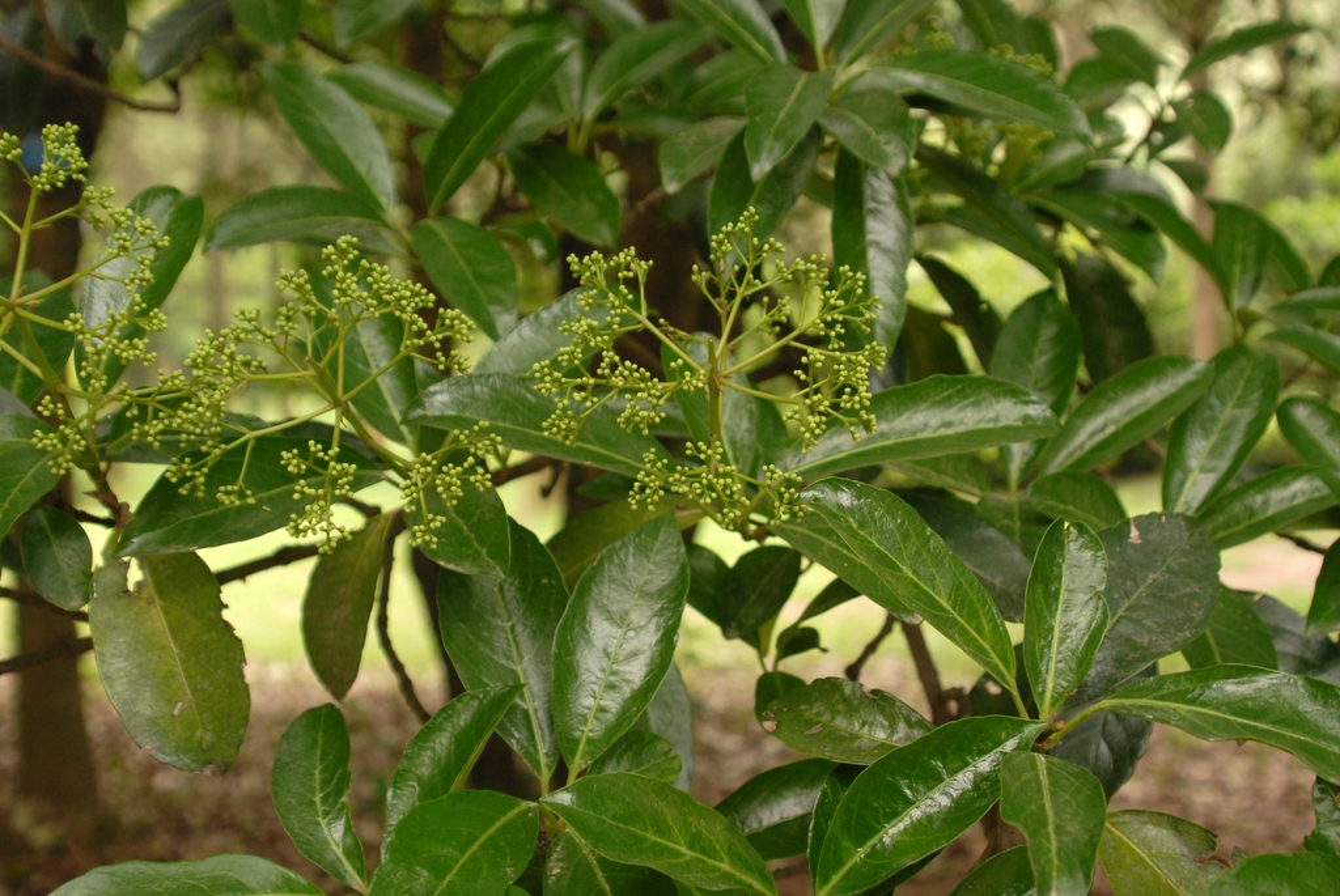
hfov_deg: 46.4
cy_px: 448
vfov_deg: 32.0
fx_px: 1565
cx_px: 670
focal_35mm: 42
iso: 400
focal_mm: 28
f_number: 4.5
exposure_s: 1/80
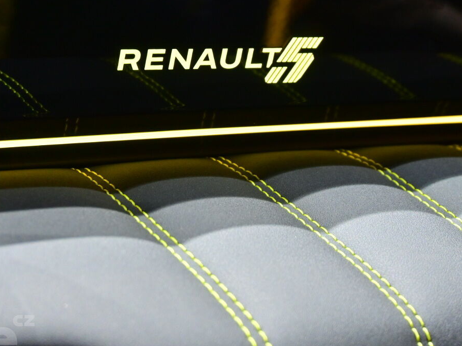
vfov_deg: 13.8
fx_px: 1426
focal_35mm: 107
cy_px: 97
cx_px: 275
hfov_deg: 18.4
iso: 800
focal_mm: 41
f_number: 5.6
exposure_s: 1/40
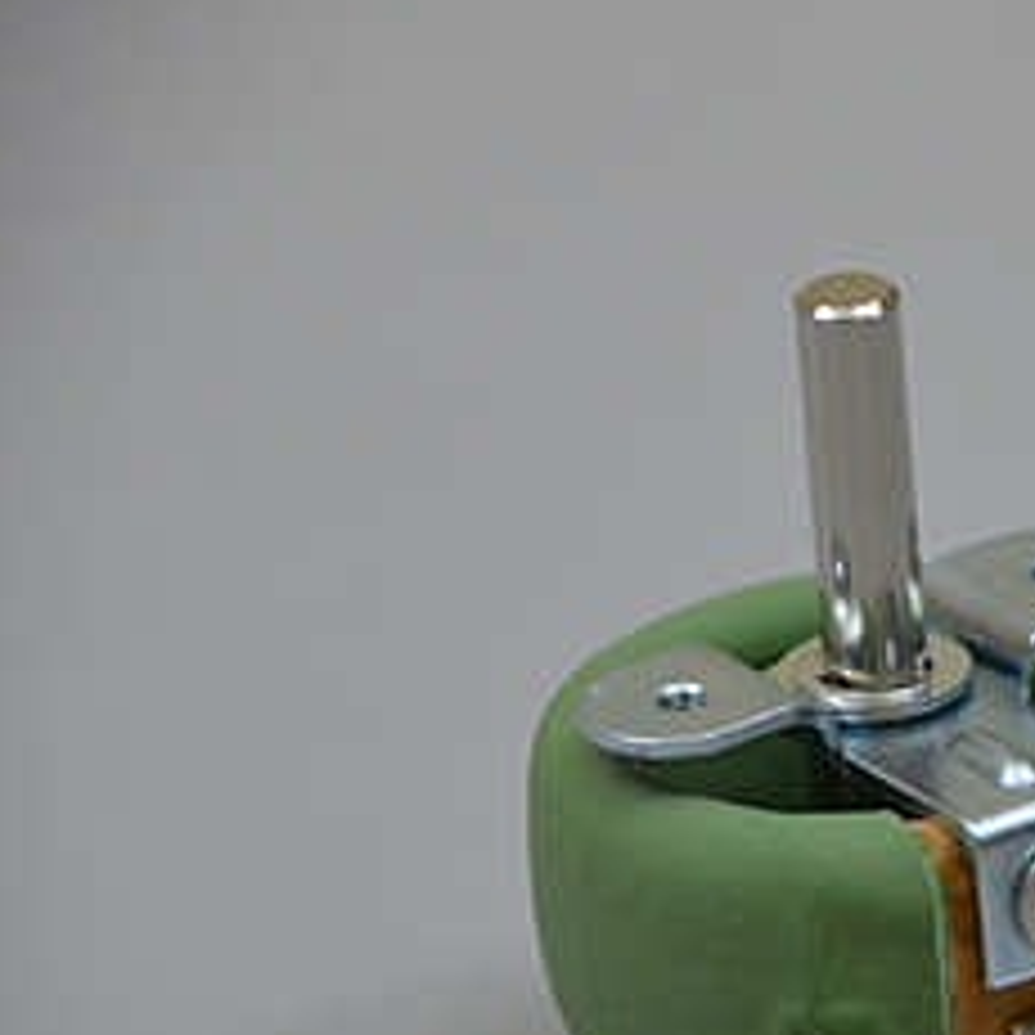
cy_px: 695
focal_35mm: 665
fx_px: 22495
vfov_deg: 2.6
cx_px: 1040
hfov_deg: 2.6
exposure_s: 1/125
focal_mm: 240
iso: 1000
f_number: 6.3
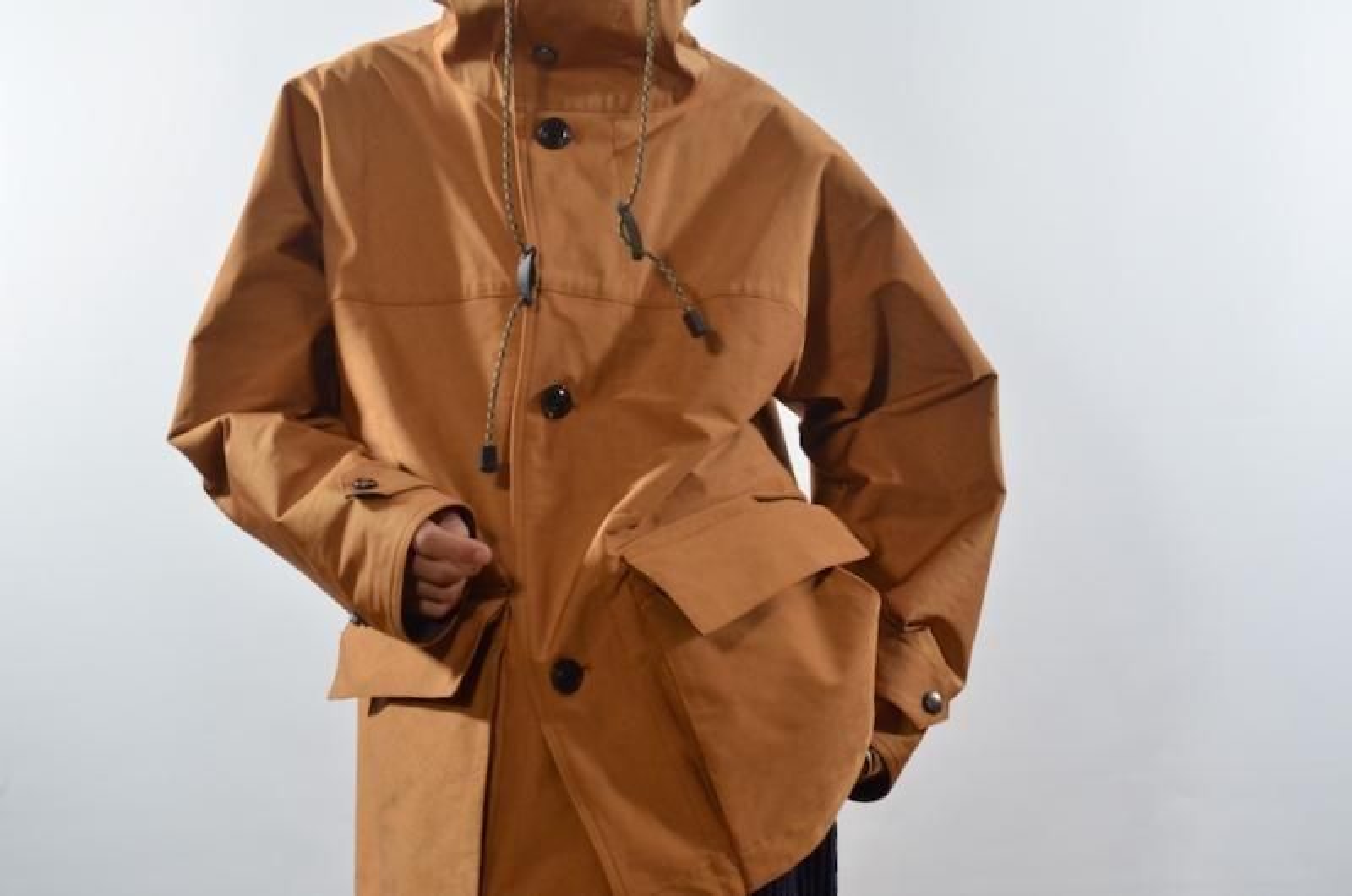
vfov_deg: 22.5
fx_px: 2249
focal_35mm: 60
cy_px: 448
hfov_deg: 33.5
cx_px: 676
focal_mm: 40
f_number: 4
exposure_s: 1/60
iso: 800
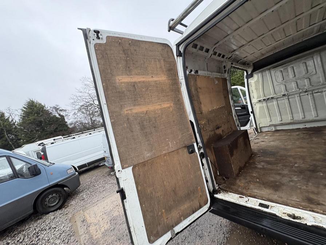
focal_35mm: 14
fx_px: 132
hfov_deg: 102.1
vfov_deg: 85.7
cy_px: 122
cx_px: 163
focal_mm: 2.22
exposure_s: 1/99
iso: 200
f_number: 2.2
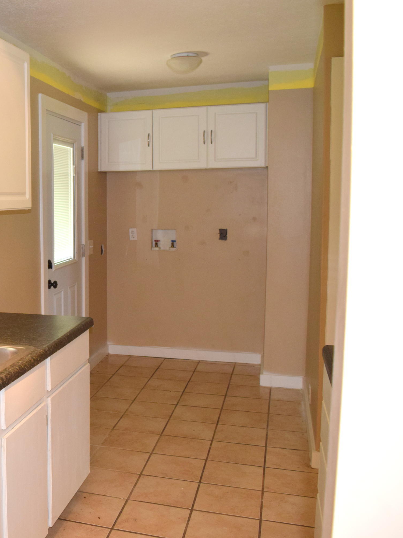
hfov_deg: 33.7
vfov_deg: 47.9
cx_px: 2
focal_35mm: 39
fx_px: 605
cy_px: 269
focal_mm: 18
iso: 800
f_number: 5.6
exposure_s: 1/125
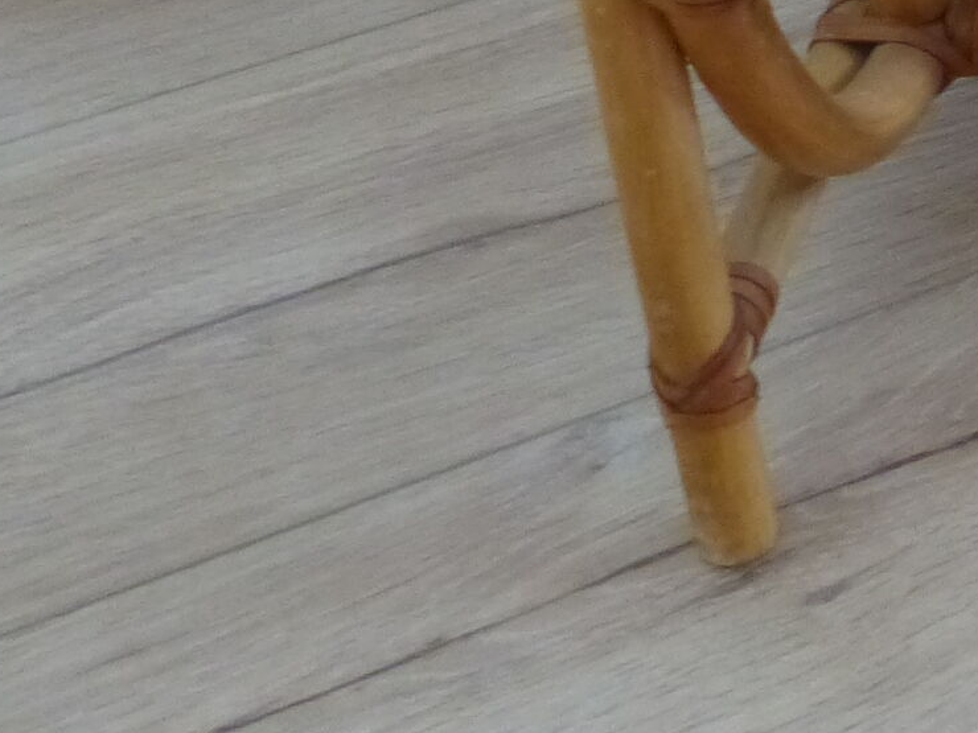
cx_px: 1589
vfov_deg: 14.9
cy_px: -469
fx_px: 2543
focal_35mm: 90
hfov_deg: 18.5
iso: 400
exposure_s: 1/40
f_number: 2.8
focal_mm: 4.5
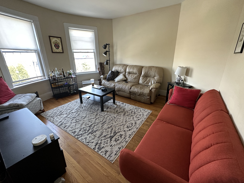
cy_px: 88
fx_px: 106
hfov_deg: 98.2
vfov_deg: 81.7
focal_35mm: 15
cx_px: 125
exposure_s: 1/99
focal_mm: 2.22
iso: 250
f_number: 2.2
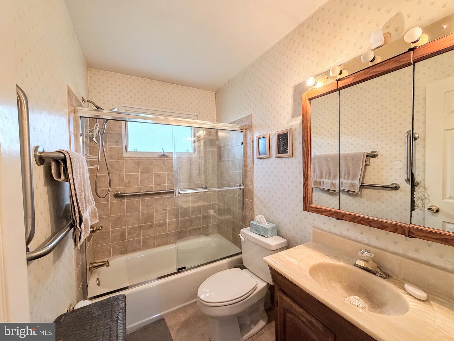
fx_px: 184
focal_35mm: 14
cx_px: 227
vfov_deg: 85.7
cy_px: 170
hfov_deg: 102.1
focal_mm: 2.22
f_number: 2.2
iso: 500
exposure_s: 1/60
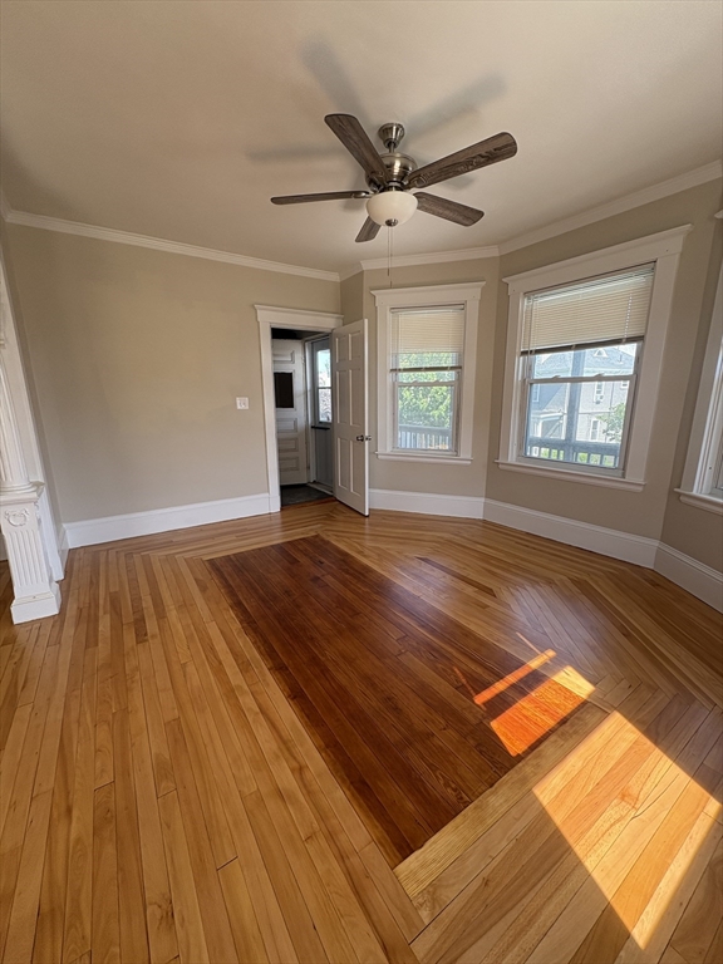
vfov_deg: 102.1
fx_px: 390
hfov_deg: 85.7
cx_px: 362
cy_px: 482
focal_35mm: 14
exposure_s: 1/99
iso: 80
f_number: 2.2
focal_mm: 2.22
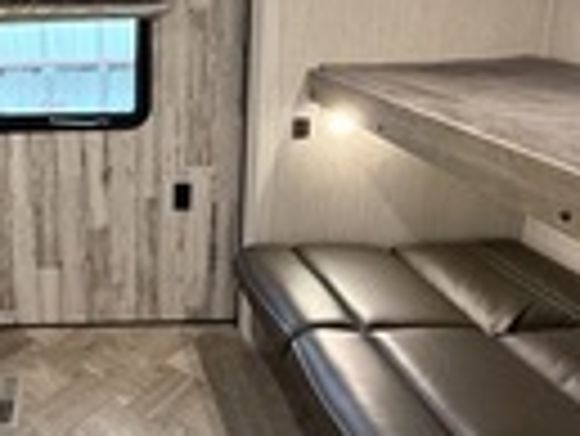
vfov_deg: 37.4
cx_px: 85
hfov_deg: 45.4
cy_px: 146
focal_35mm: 38
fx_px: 637
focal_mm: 2.22
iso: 500
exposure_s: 1/60
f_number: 2.2
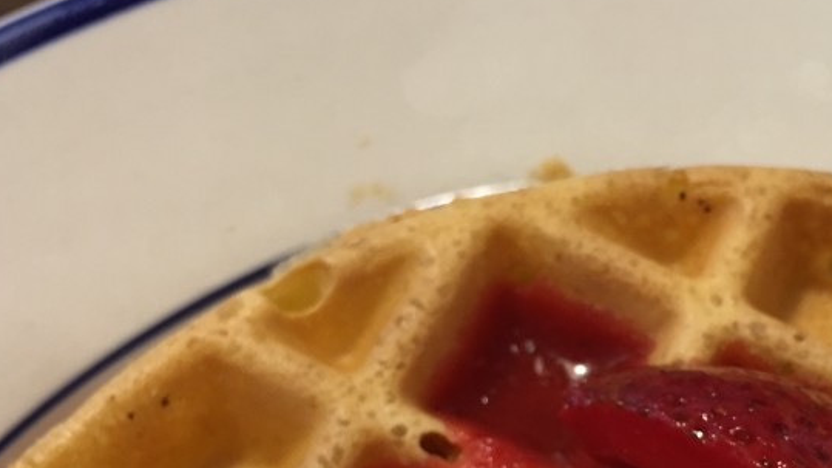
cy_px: 397
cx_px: 625
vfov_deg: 19.8
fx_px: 1323
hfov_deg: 34.2
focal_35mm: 60
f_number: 2.2
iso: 50
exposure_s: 1/15
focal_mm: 4.15
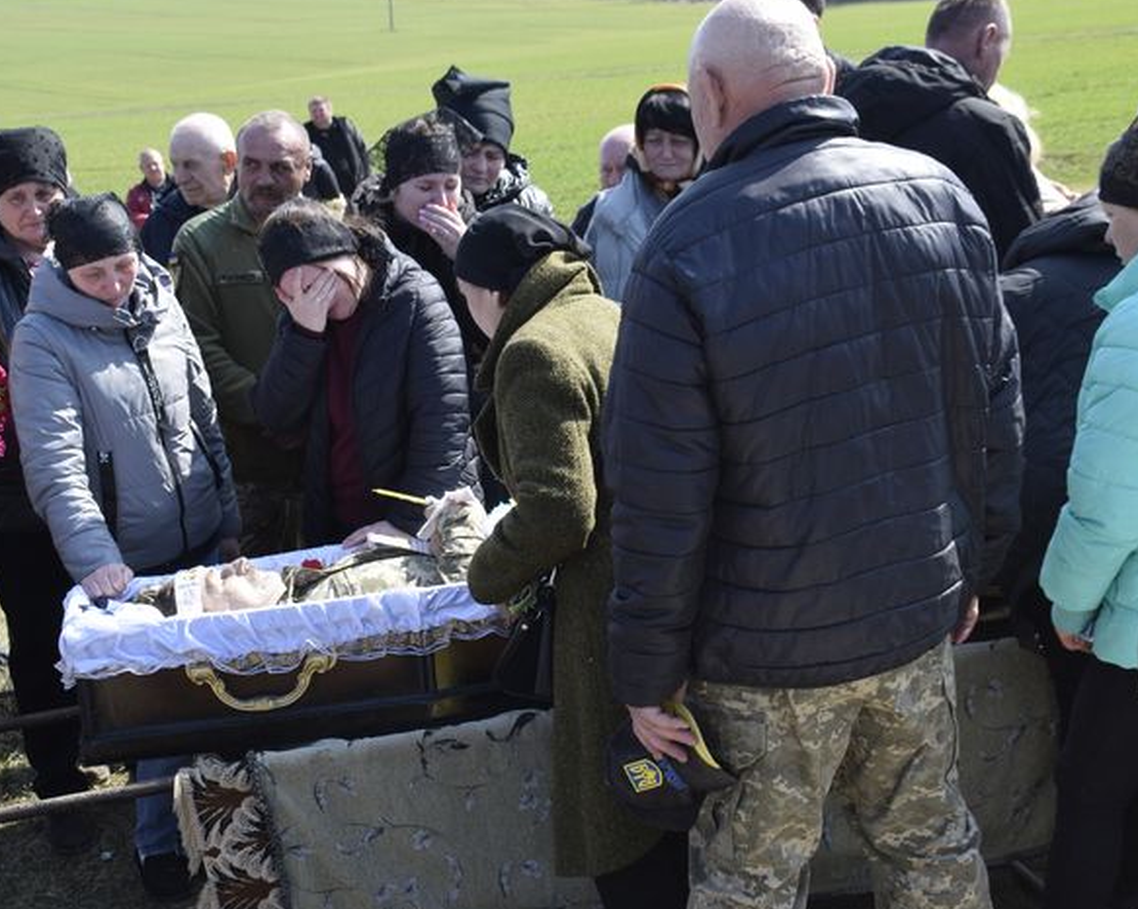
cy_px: 475
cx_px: 502
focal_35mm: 58
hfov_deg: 32.5
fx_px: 1953
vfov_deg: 26.2
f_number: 8
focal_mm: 32
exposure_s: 1/250
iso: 250
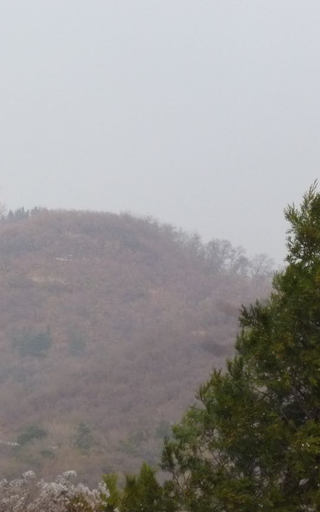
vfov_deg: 11.9
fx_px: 2454
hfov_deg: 7.4
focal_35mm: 176
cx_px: -38
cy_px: 234
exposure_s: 1/200
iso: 400
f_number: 6.5
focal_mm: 20
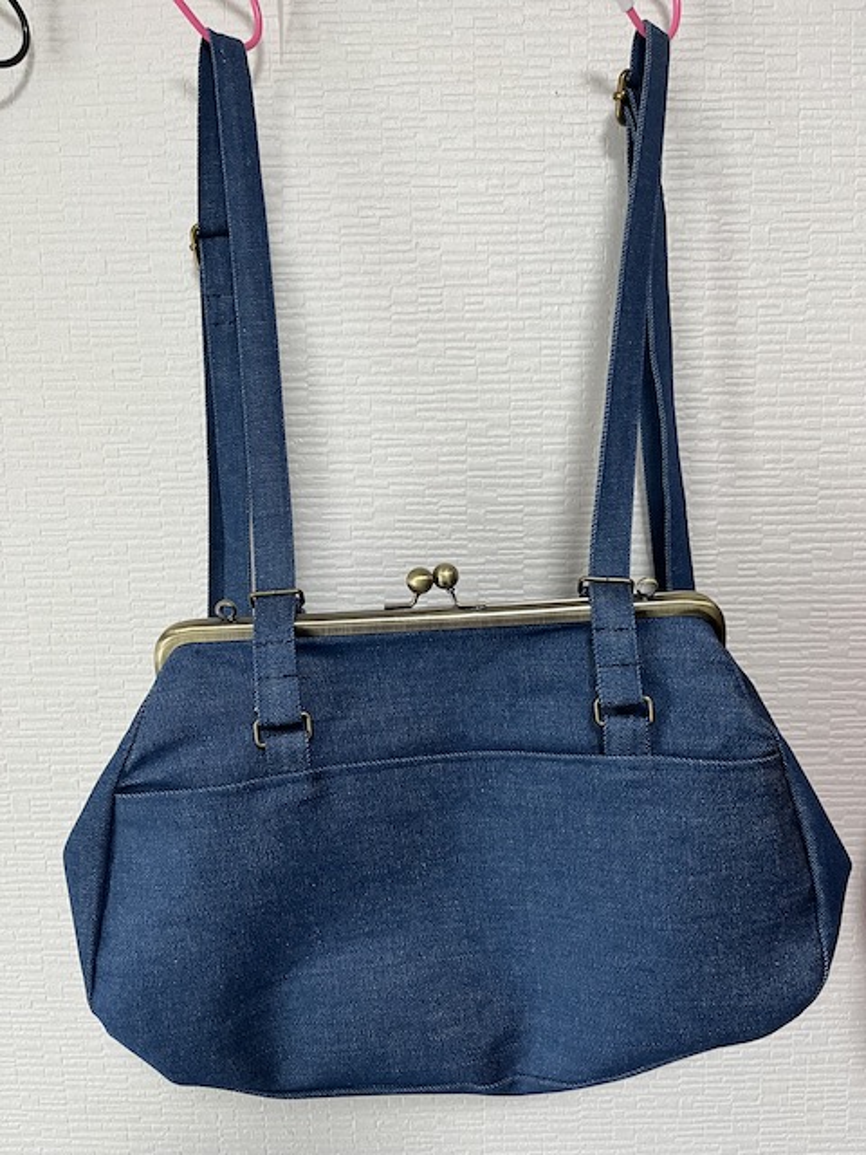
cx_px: 433
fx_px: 867
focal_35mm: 26
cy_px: 578
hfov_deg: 53.1
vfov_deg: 67.3
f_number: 1.6
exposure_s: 1/60
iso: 160
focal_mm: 5.1
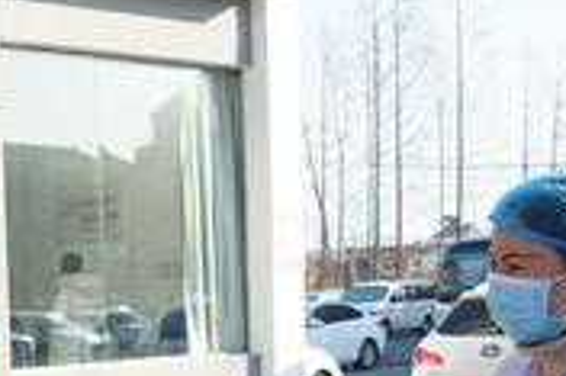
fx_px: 1288
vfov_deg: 16.1
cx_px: -306
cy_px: 421
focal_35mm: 82
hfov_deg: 20.7
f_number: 6.3
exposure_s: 1/250
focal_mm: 24
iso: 200
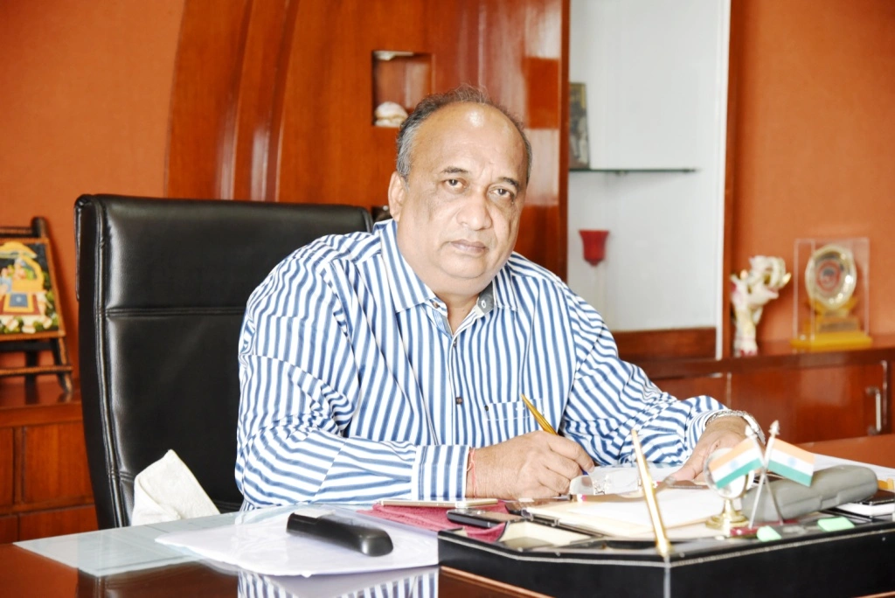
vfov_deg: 18.2
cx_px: 448
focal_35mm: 75
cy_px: 299
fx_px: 1866
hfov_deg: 27.0
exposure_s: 1/50
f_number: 5
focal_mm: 75
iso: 2500
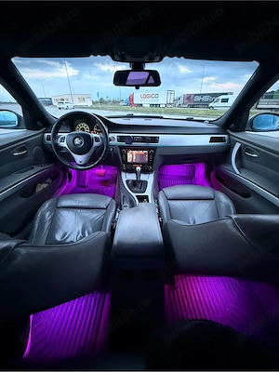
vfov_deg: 102.1
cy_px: 186
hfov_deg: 85.7
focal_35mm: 14
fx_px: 150
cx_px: 140
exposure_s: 1/40
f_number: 2.2
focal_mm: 2.22
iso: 1250
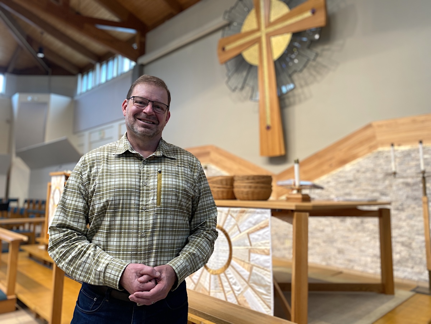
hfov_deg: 67.3
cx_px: 216
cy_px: 162
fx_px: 324
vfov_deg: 53.1
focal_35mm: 26
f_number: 1.8
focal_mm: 4.25
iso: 100
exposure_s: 1/60
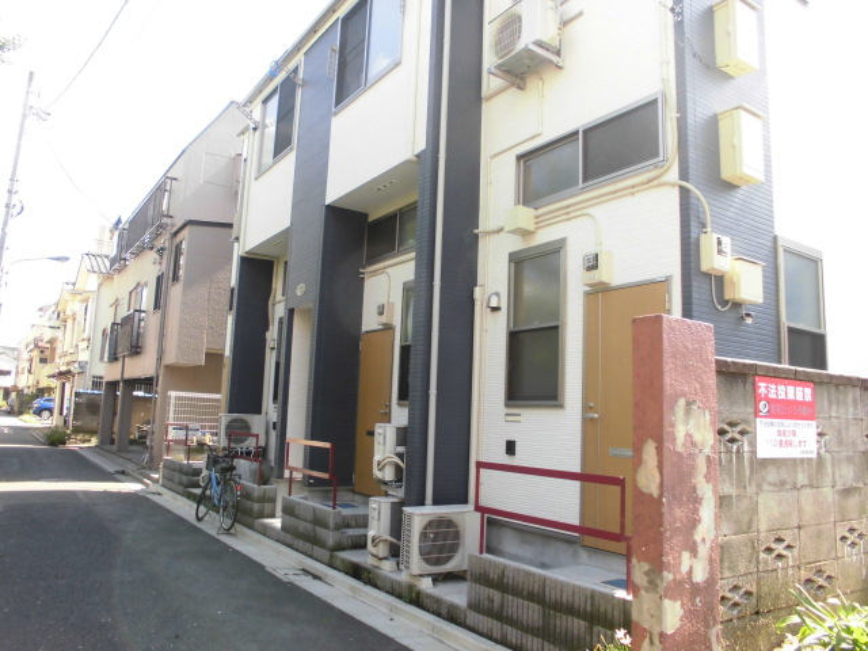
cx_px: 434
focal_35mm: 26
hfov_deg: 67.3
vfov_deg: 53.1
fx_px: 652
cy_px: 326
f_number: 3.5
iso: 100
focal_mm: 4.6
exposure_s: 1/100
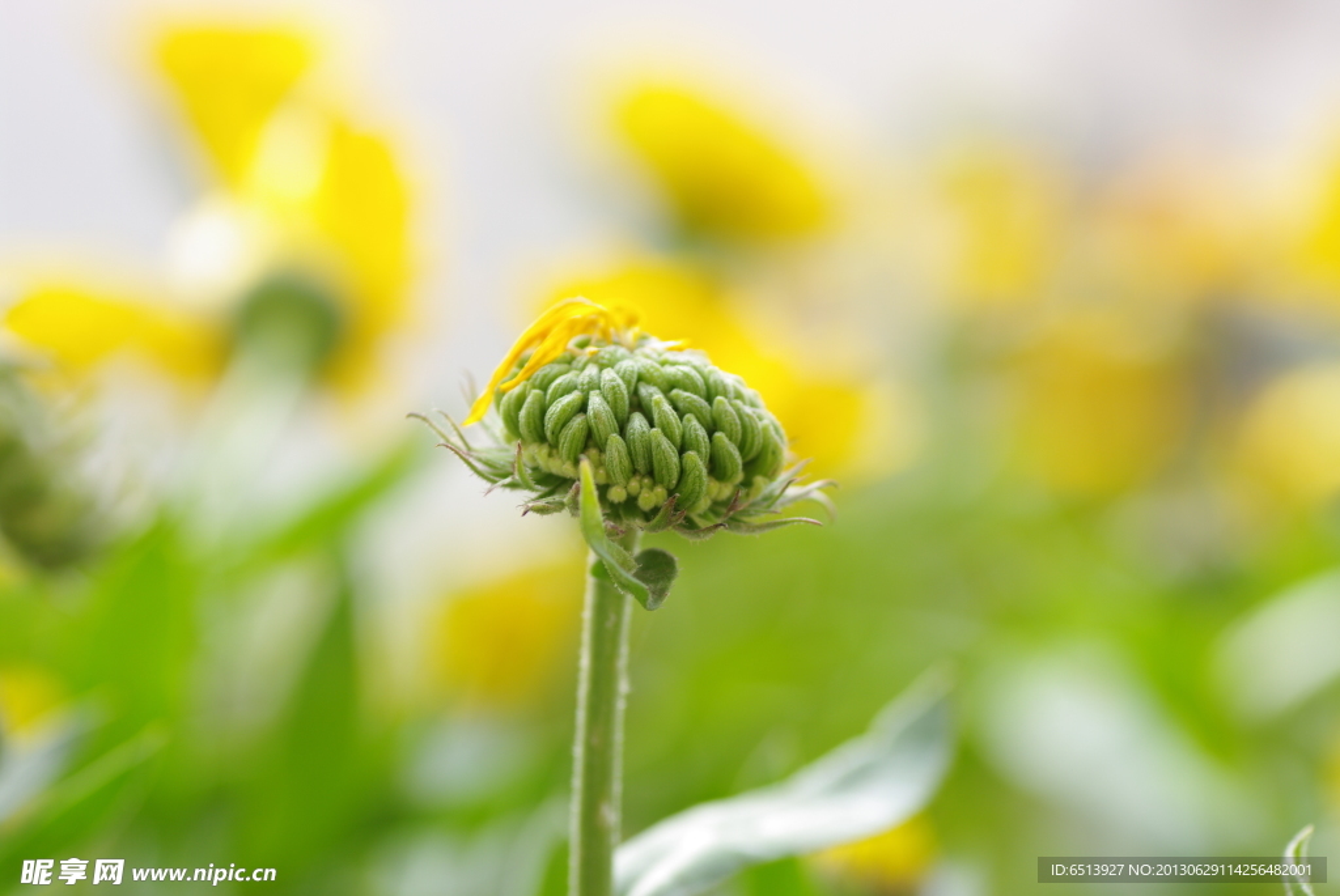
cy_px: 448
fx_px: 5030
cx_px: 670
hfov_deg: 15.2
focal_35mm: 135
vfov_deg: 10.2
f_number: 4
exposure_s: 1/125
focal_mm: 90
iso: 100
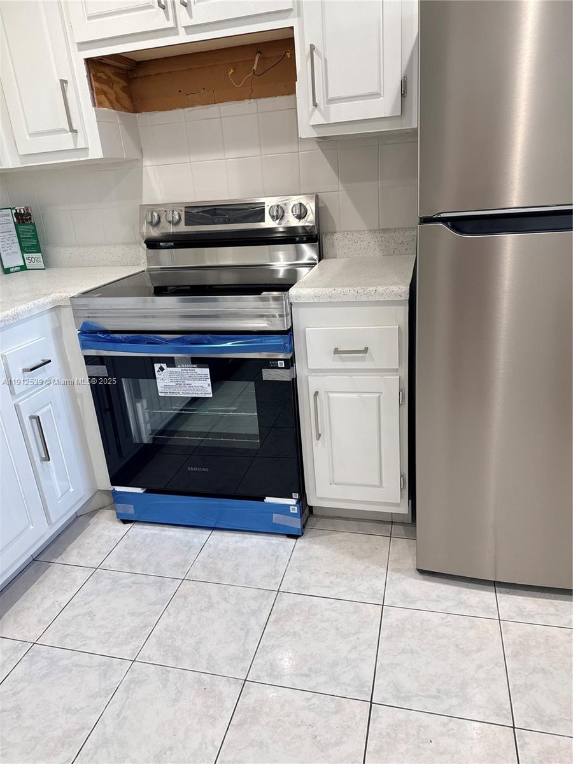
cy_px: 382
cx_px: 286
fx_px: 530
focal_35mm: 24
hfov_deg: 56.8
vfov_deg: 71.6
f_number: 1.78
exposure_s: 1/120
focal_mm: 6.76
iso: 125
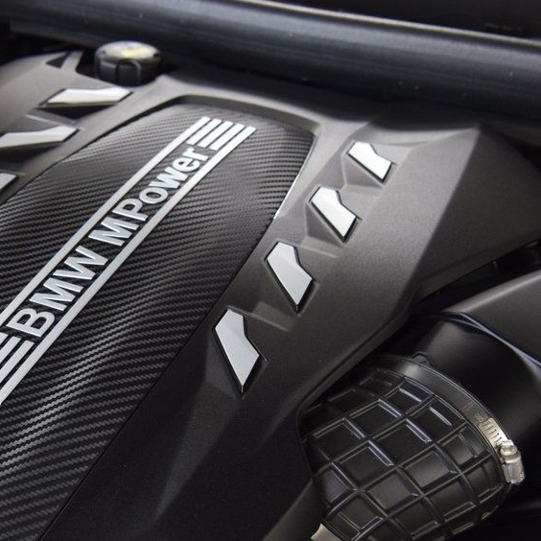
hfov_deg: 23.6
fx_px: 1269
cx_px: 88
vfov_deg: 24.0
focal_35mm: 72
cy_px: 322
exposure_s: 1/15
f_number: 6.3
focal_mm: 31
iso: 1600
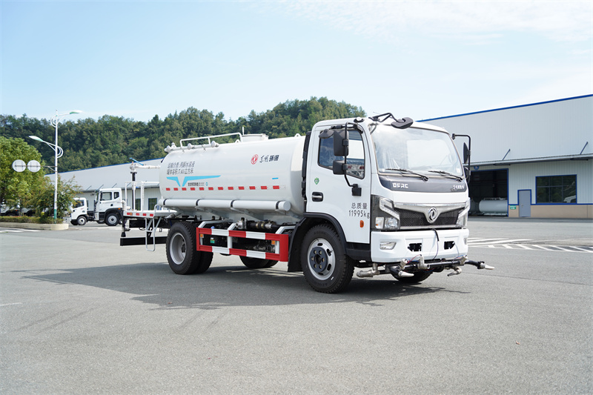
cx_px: 296
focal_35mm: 38
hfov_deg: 50.7
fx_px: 626
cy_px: 198
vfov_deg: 35.0
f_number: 3.2
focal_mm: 38
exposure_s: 1/640
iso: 100
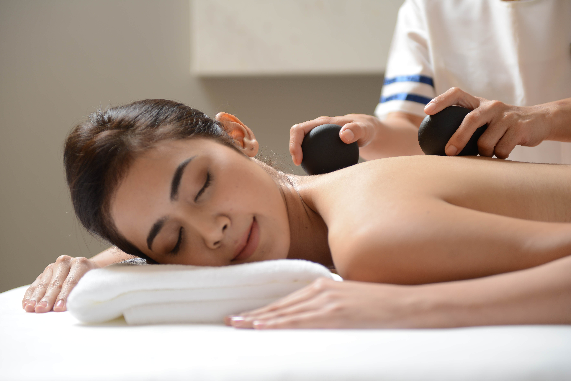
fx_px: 952
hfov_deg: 33.4
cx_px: 286
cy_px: 190
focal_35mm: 60
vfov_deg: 22.6
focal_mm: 60
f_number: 2.8
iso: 200
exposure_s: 1/80
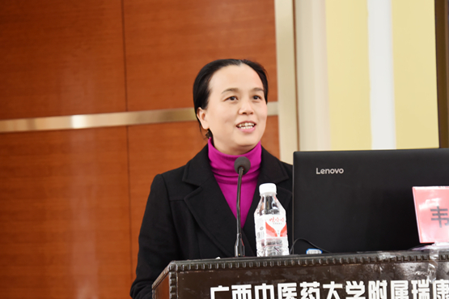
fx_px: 935
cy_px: 154
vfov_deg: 18.1
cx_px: 236
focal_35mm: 75
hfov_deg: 27.0
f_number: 4.5
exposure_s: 1/60
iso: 1100
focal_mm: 65
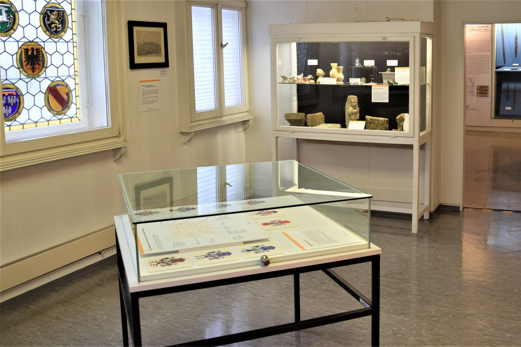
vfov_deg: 25.7
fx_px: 760
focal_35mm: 52
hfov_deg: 37.9
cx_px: 260
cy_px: 174
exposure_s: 1/100
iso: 400
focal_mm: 35
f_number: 5
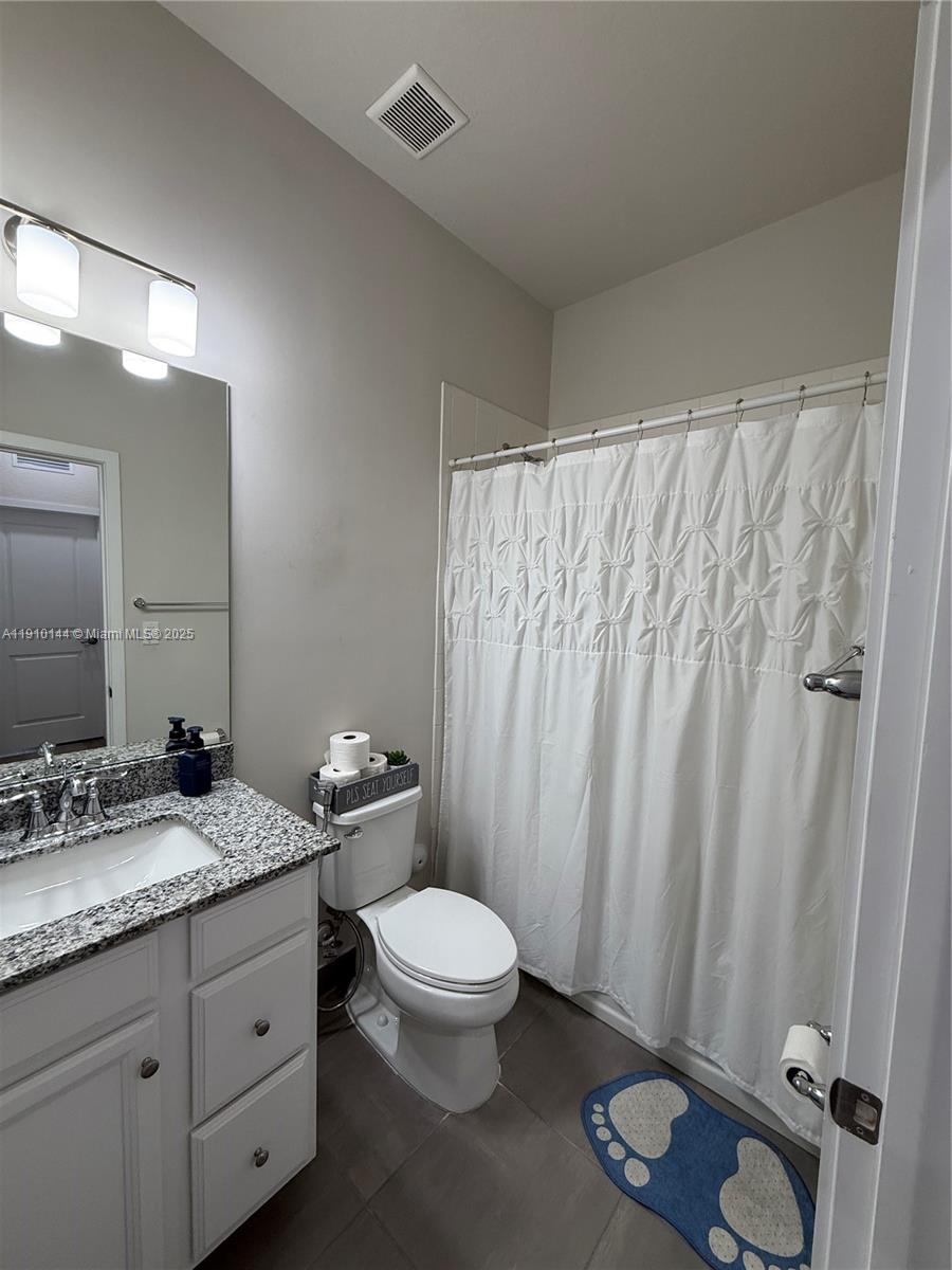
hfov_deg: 85.7
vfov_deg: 102.1
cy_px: 635
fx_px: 513
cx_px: 476
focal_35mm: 14
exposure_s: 1/120
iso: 125
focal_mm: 2.22
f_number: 2.2
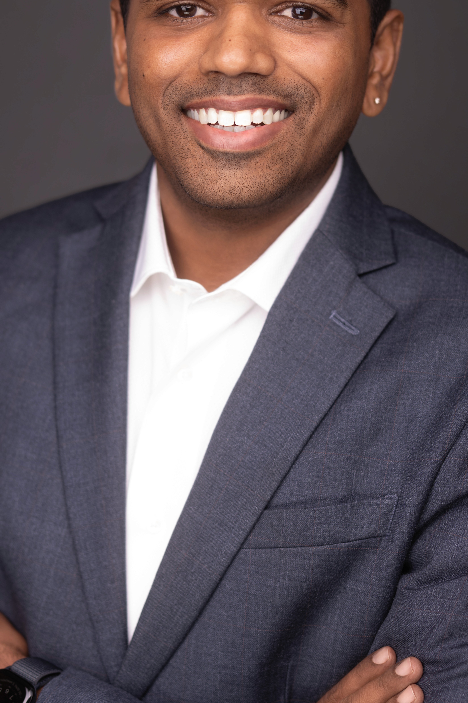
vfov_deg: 24.5
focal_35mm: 83
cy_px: 338
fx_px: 1618
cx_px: 228
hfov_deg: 16.5
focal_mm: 50
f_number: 2.2
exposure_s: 1/160
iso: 31
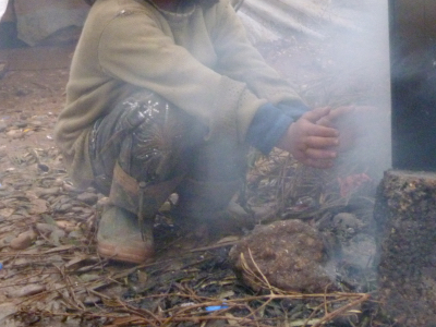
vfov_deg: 16.5
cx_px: 195
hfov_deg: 22.2
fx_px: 1108
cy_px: 22
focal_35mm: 88
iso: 400
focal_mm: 7.9
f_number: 8
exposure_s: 1/40
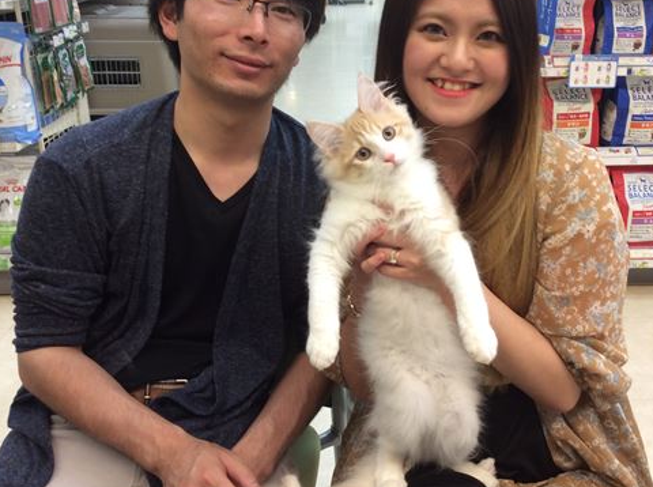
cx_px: 374
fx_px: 753
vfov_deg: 35.7
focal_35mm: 40
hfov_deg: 46.7
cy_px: 197
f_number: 2.4
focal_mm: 3.3
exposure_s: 1/24
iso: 50
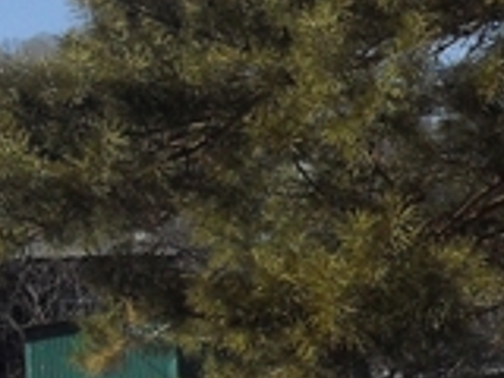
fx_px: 2548
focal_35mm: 175
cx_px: 914
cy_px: 576
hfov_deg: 10.6
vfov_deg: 8.3
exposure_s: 1/250
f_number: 8.4
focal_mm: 6.3
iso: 100
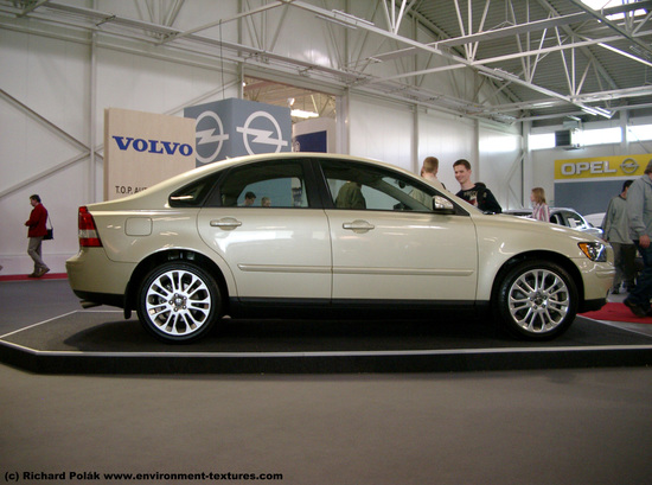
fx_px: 695
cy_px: 242
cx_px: 326
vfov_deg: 38.5
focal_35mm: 37
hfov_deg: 50.3
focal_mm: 7.6
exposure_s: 1/125
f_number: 2.6
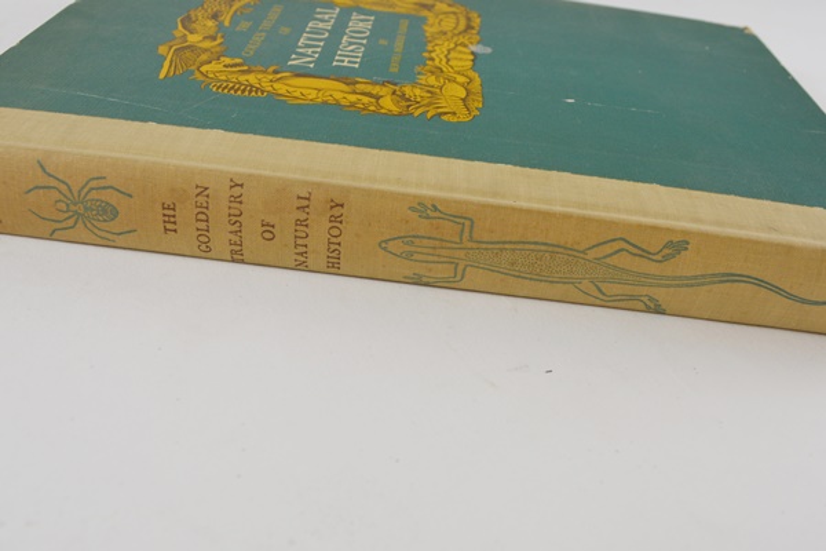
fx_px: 619
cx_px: 413
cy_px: 276
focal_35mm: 27
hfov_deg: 67.4
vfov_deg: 47.9
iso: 200
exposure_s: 1/160
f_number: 6.3
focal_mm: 18
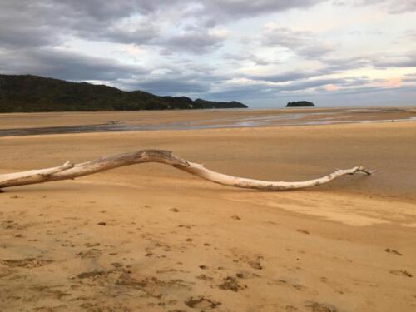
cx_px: 208
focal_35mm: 29
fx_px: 349
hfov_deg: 61.7
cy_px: 156
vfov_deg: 48.2
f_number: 2.2
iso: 32
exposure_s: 1/50
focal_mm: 4.15
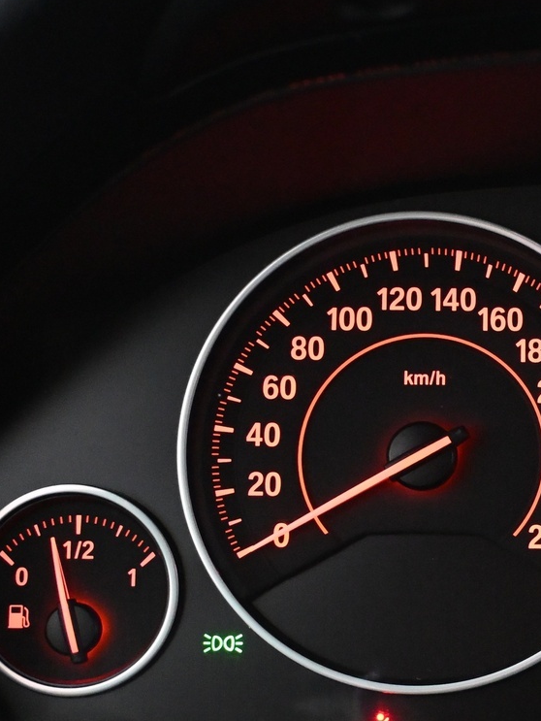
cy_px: 453
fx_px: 1832
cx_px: 702
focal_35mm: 88
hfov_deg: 15.9
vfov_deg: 22.2
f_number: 4.5
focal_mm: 28
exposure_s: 1/50
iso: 5600
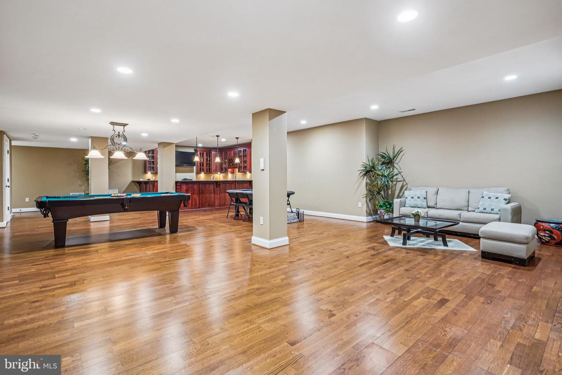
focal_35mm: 17
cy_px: 188
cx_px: 281
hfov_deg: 93.3
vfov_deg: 70.4
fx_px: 265
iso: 640
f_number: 8
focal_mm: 17
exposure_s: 1/5
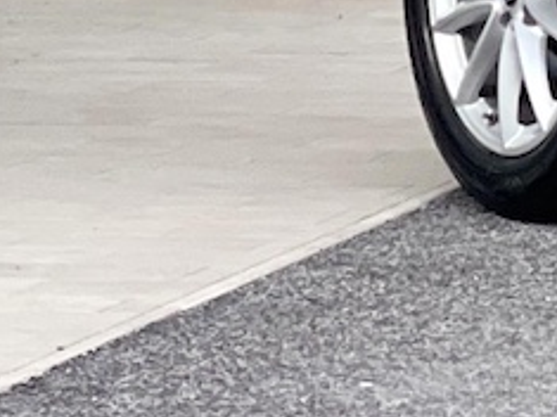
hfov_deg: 4.5
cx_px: 1722
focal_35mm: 424
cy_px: -188
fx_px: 6819
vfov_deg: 3.5
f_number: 2.2
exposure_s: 1/121
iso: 100
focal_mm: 7.5
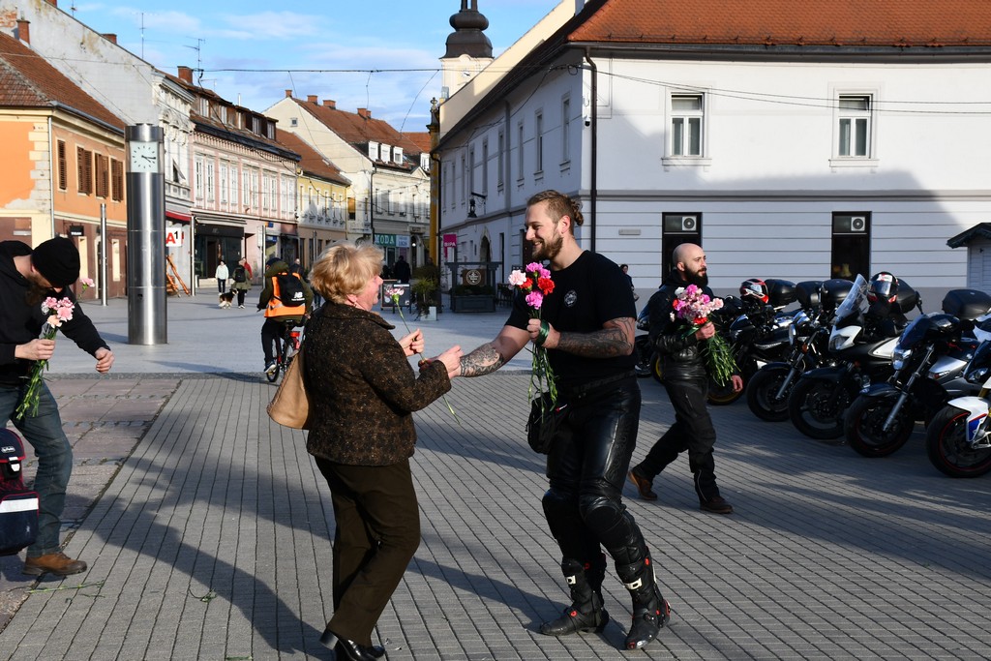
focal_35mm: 52
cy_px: 330
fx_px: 1432
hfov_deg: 38.2
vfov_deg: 26.0
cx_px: 496
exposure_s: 1/250
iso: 180
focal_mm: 35
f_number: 8
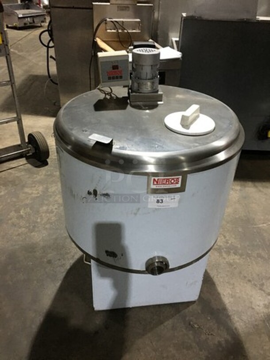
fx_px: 302
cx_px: 135
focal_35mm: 29
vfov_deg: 61.7
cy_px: 180
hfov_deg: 48.2
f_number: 2.2
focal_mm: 4.15
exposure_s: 1/4
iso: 64
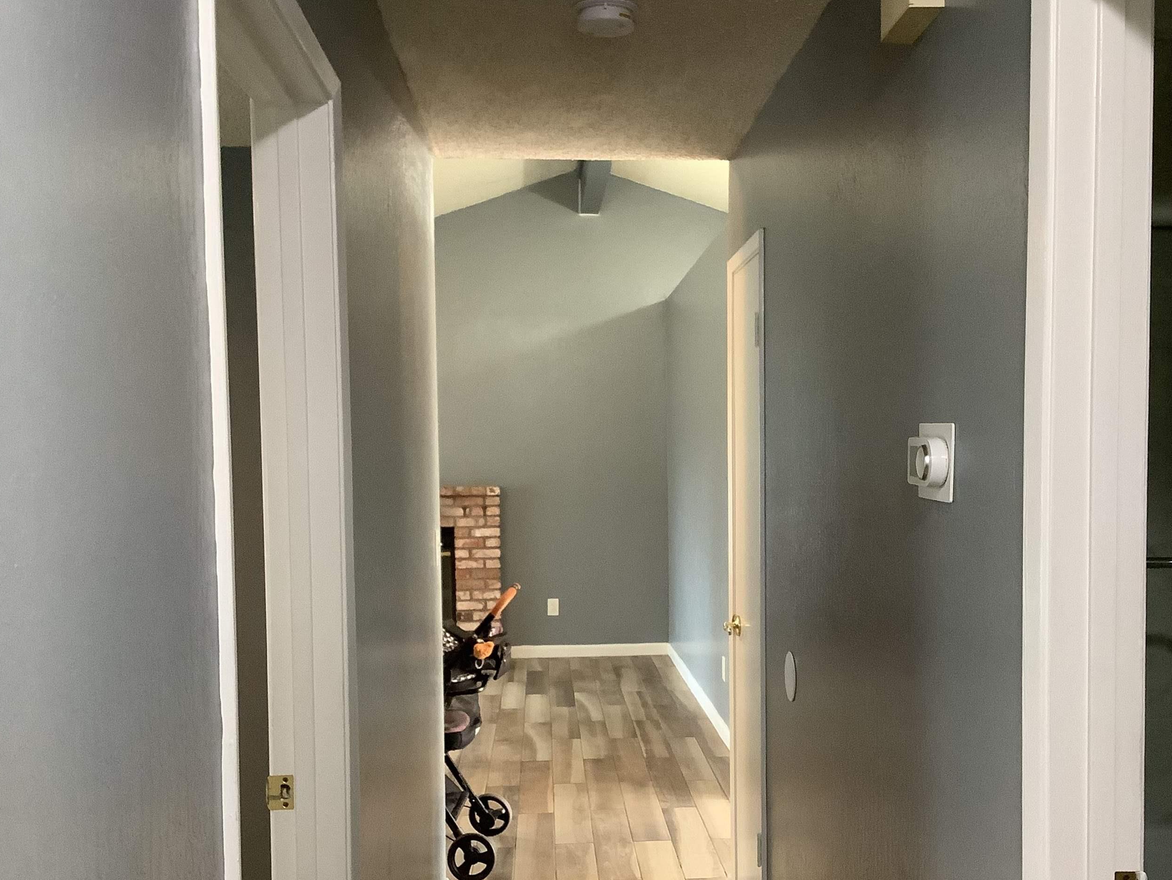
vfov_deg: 37.6
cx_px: 615
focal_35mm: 38
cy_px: 529
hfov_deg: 49.0
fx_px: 1287
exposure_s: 1/40
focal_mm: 3.3
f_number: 2.4
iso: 400
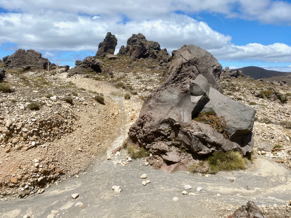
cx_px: 146
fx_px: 219
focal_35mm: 26
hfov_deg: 67.3
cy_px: 109
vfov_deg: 53.1
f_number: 1.8
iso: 32
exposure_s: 1/4115
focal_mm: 4.25
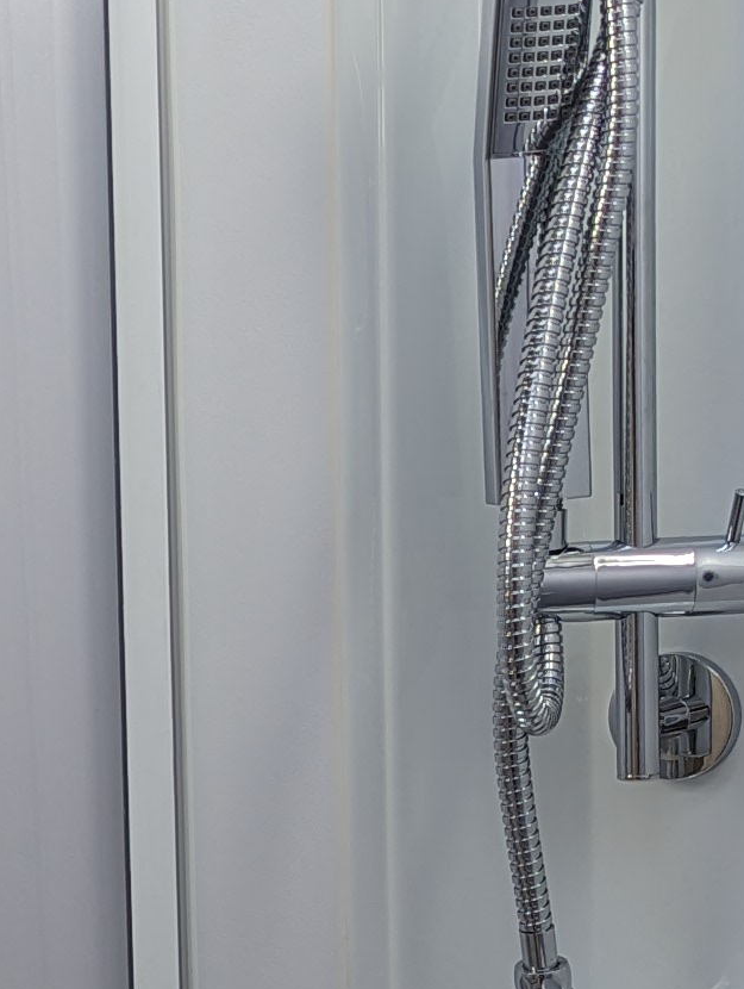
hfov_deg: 12.2
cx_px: -212
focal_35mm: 118
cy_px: 842
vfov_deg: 16.5
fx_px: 3373
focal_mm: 6.81
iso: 39
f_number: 1.85
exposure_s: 1/132
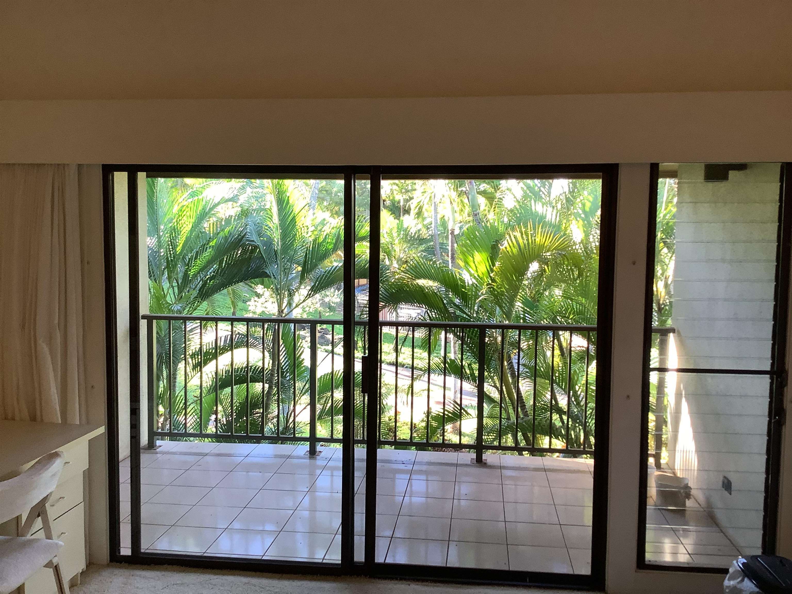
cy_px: 297
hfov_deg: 58.4
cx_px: 396
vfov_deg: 45.4
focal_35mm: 31
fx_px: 709
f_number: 2.4
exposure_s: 1/60
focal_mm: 3.3
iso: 64
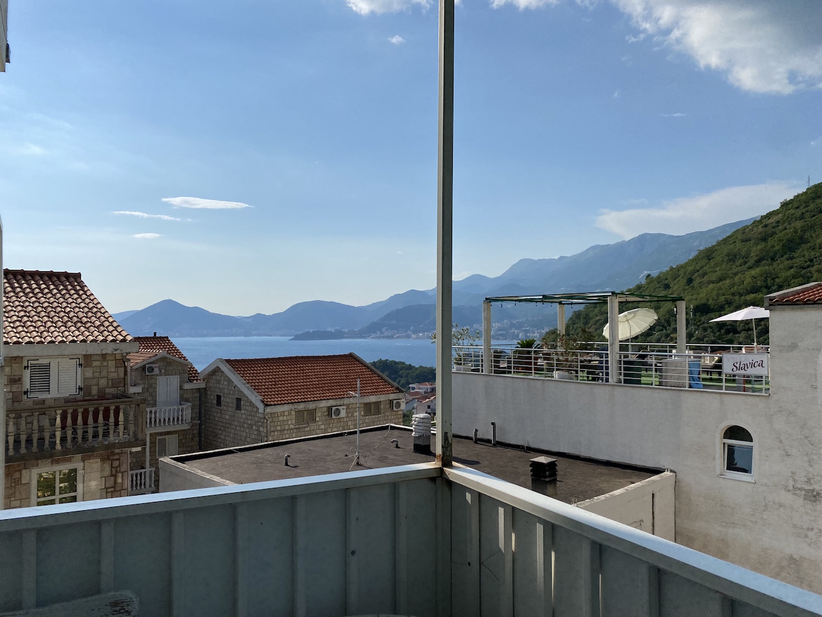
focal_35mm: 26
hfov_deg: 67.3
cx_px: 411
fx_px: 617
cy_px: 308
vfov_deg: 53.1
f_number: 1.8
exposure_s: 1/7692
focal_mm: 4.25
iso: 32
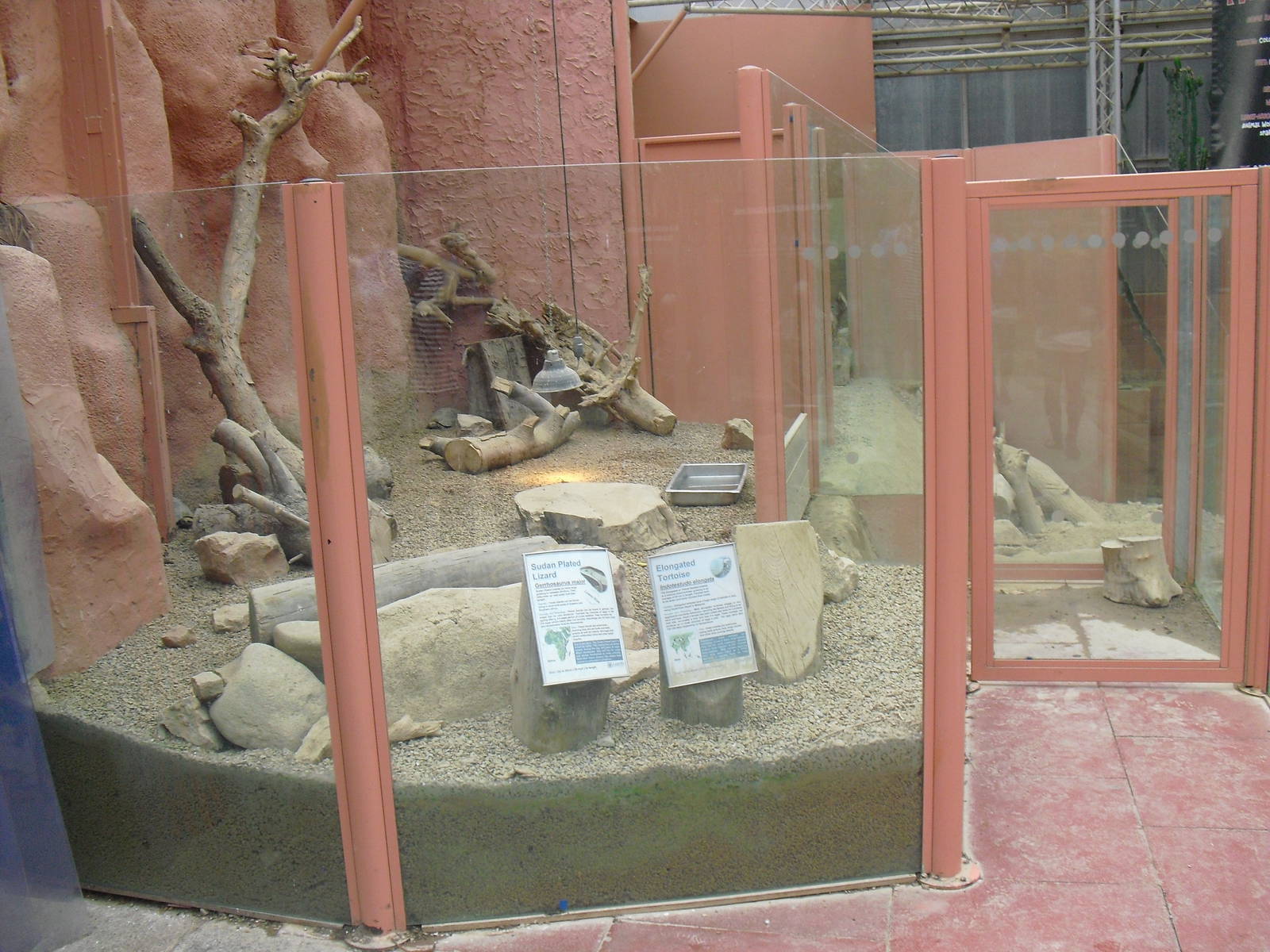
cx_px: 635
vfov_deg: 39.7
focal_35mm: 36
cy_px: 476
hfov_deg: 51.4
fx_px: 1321
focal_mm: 6.3
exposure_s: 1/100
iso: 200
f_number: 3.1
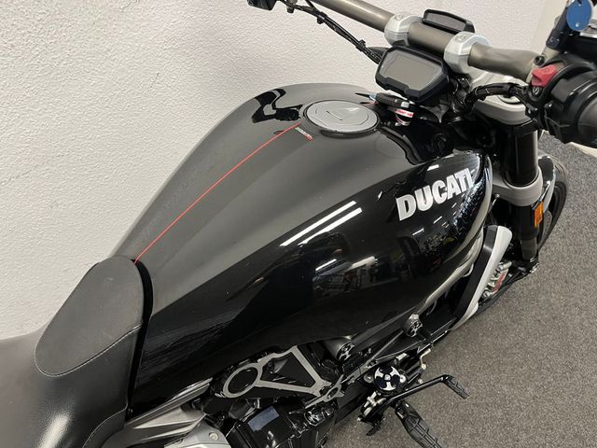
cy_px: 224
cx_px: 298
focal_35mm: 26
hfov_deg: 67.3
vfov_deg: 53.1
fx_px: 448
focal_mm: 5.1
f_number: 1.6
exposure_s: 1/50
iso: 125
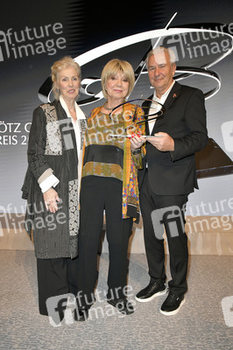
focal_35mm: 24
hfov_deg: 53.1
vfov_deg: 73.8
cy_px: 175
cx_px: 116
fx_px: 233
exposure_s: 1/250
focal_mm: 24
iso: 1600
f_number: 5.6
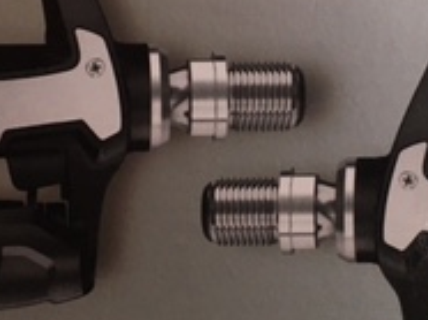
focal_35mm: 100
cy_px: 136
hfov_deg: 19.7
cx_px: 242
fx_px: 1235
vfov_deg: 14.8
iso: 50
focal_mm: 4.15
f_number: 2.2
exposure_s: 1/30
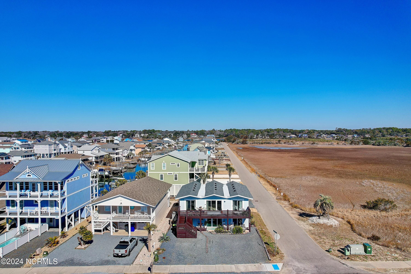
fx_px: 251
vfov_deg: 57.2
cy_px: 137
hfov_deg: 78.6
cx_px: 206
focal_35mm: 22
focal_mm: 8.4
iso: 130
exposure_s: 1/1000
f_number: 2.8
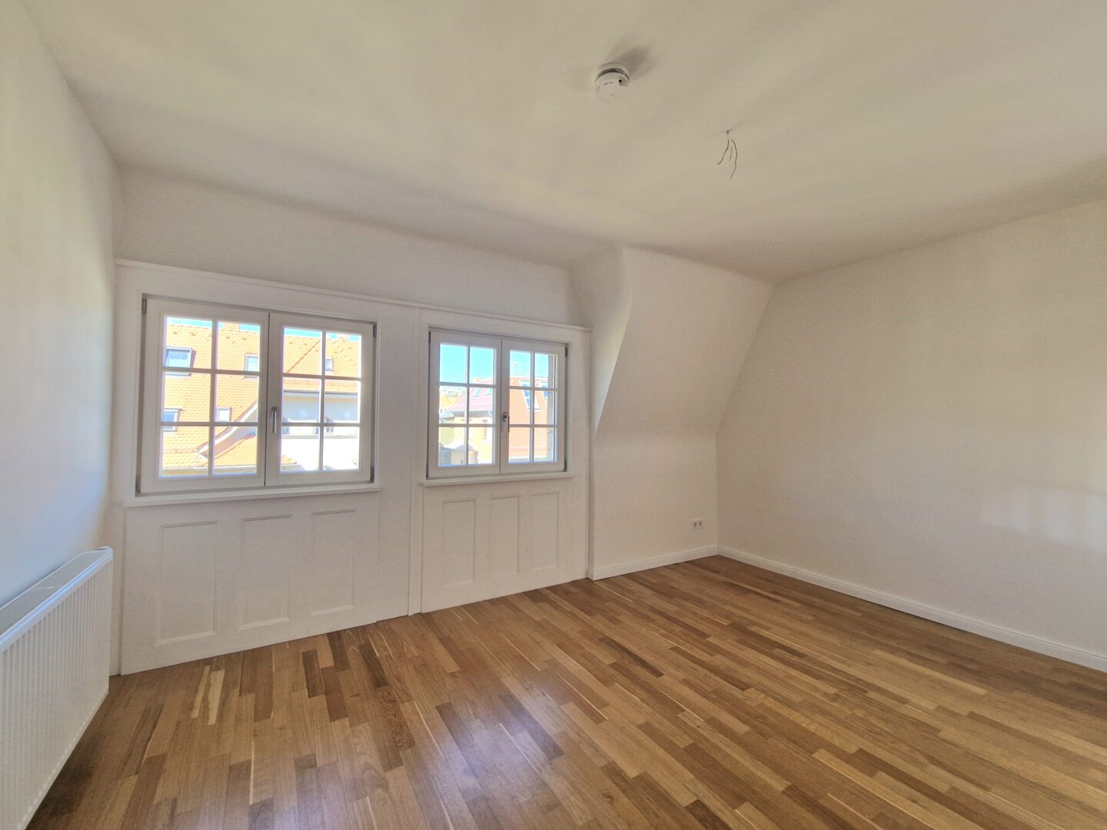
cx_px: 554
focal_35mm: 13
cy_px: 415
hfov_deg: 106.2
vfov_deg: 89.9
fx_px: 416
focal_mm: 2.2
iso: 50
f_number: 2.2
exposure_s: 1/127
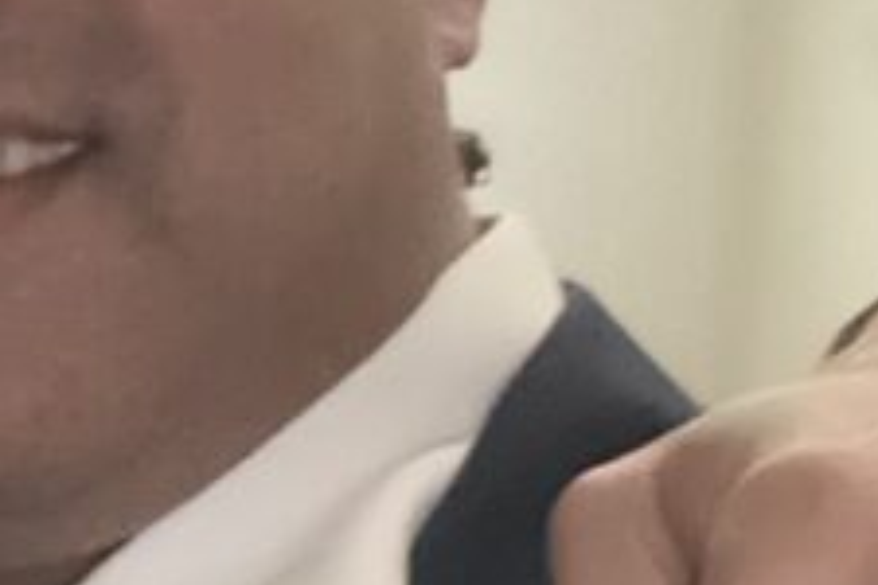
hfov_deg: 13.4
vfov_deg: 9.5
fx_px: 3463
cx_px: -535
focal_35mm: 142
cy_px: -207
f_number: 1.9
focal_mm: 2.69
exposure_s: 1/30
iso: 640
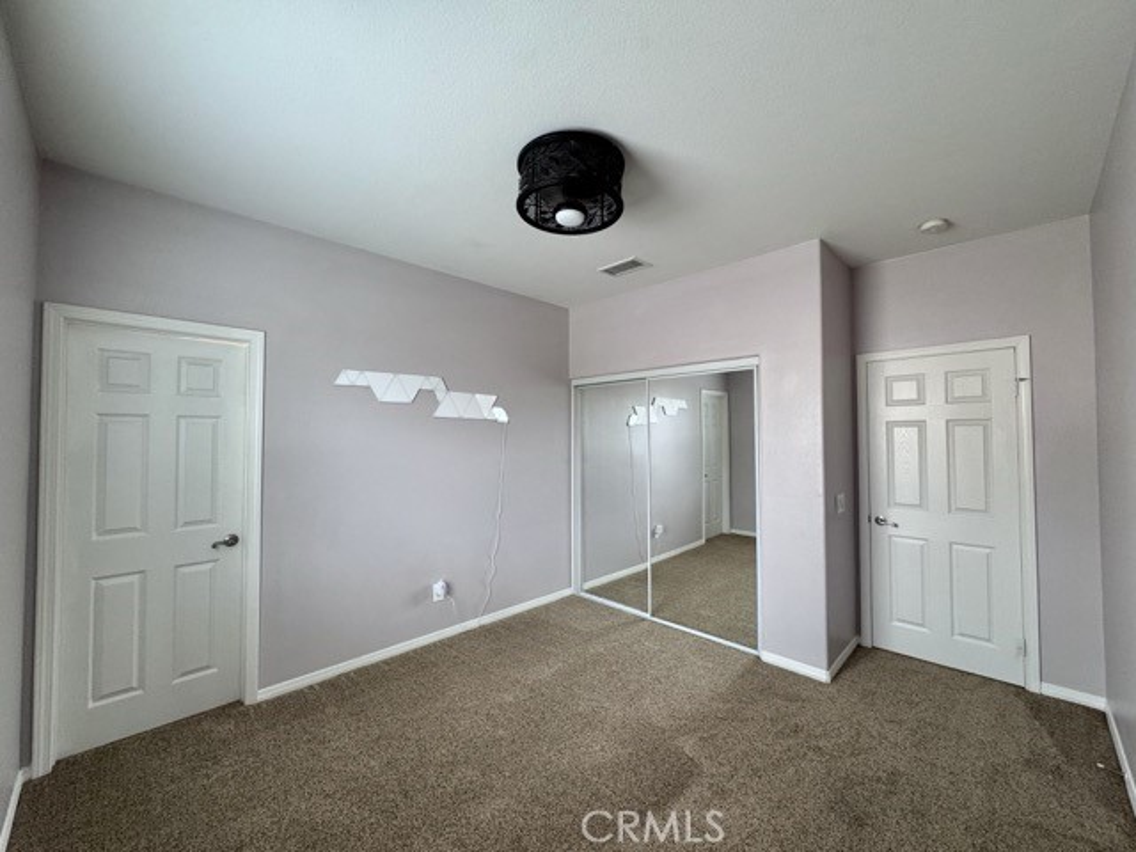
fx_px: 459
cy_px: 426
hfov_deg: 102.1
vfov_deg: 85.7
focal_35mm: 14
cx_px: 568
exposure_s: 1/100
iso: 200
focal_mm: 2.22
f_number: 2.2
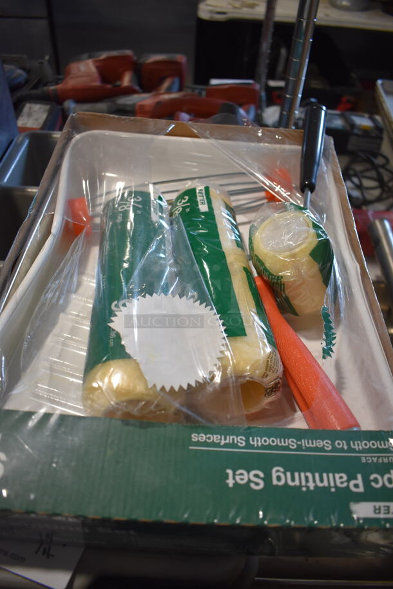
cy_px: 294
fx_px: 441
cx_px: 196
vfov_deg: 67.3
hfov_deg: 48.0
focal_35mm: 27
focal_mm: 18
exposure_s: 1/160
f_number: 3.5
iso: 800
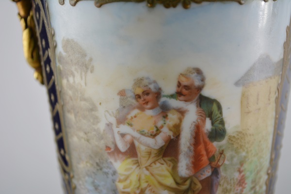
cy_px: 97
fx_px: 558
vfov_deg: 19.7
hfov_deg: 29.2
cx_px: 146
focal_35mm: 69
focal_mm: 46
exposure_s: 1/125
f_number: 5.6
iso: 320
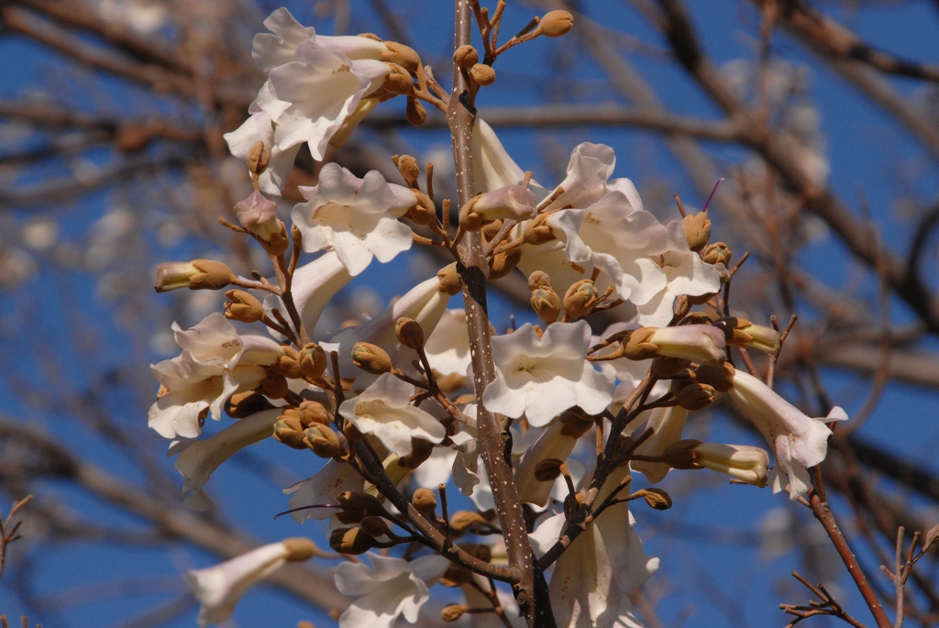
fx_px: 7245
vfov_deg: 5.0
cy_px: 314
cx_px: 470
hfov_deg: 7.4
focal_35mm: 278
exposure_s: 1/640
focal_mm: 185
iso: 400
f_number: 13
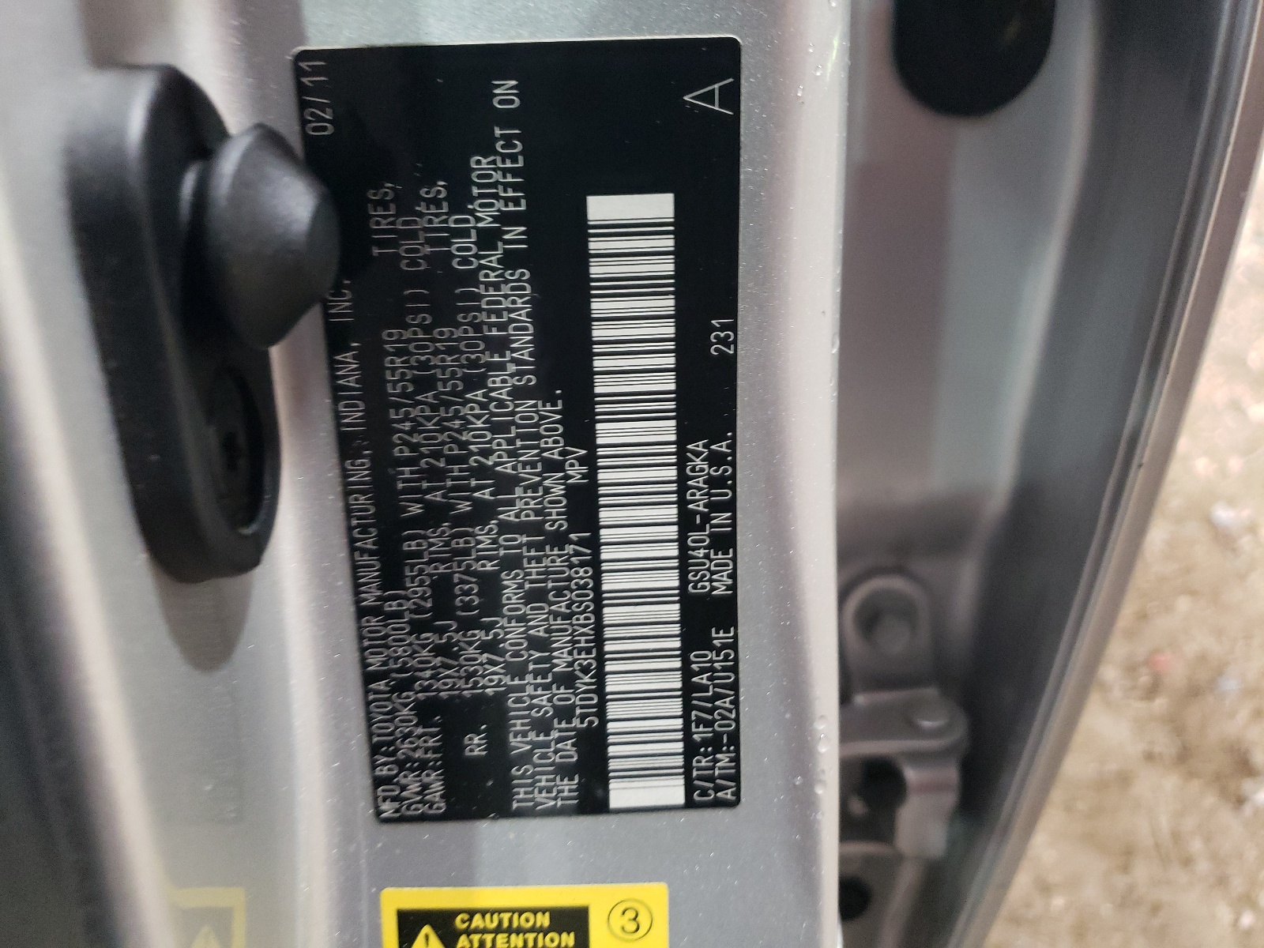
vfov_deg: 53.1
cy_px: 474
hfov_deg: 67.3
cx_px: 632
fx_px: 949
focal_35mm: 26
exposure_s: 1/24
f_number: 1.5
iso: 396
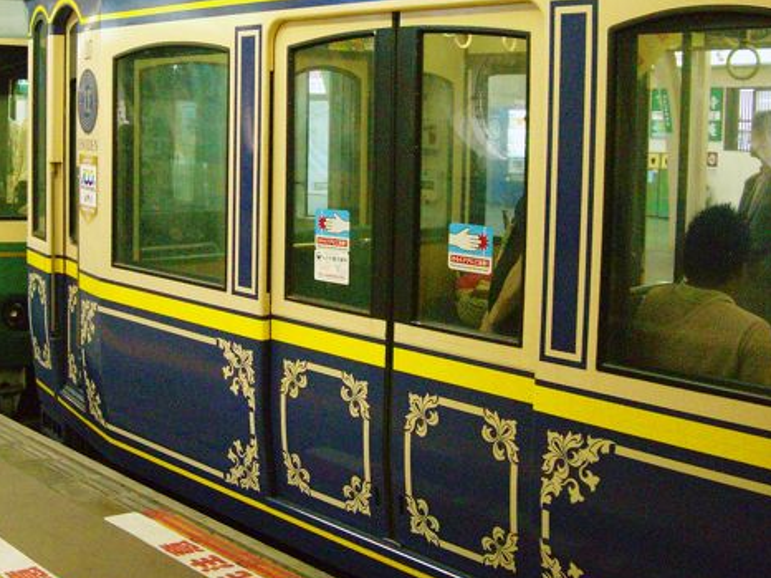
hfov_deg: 35.7
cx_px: 243
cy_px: 203
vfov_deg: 27.4
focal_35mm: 53
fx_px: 1180
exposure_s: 1/125
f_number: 2.8
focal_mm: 7.9
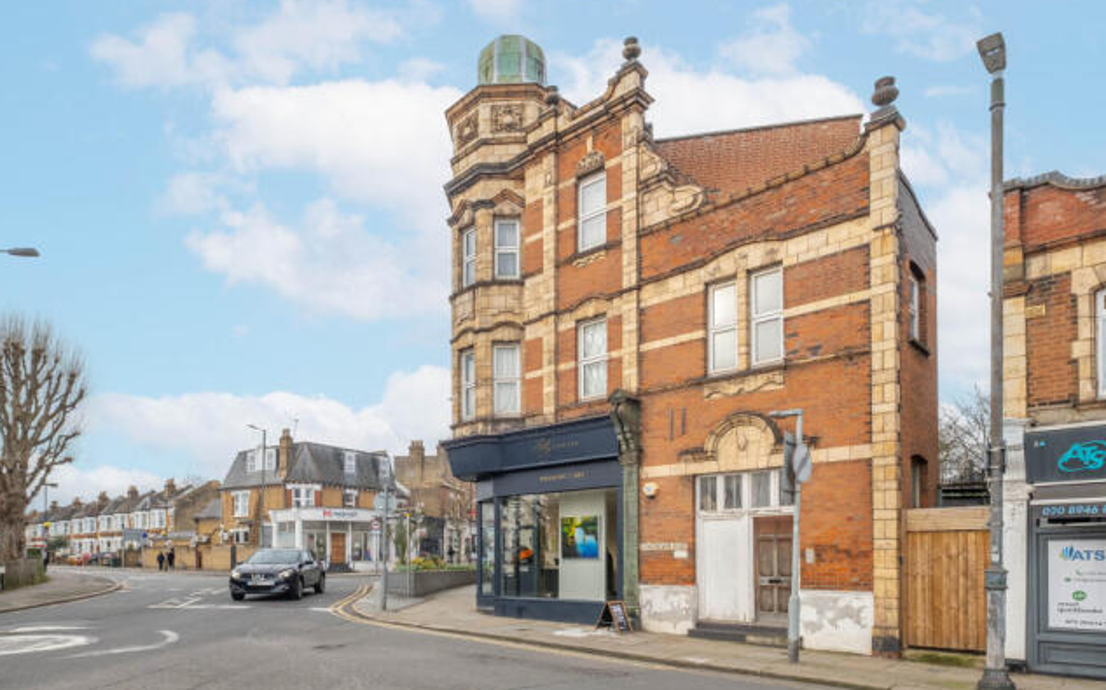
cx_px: 563
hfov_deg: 88.0
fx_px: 572
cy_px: 355
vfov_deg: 62.2
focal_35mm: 19
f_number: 6.4
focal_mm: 12
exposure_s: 1/250
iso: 400
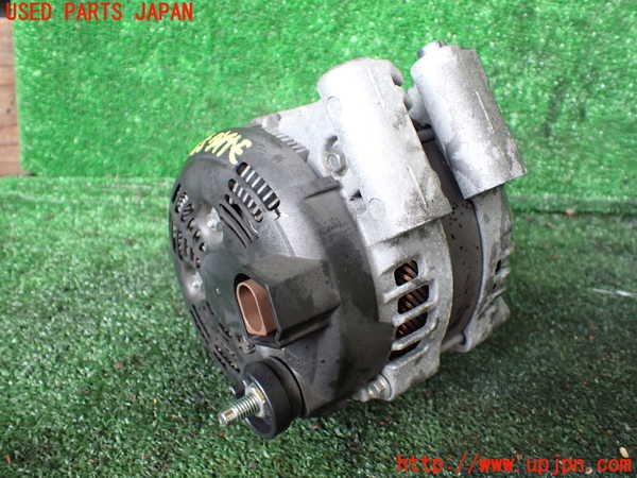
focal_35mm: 30
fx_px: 552
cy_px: 239
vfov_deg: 46.8
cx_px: 318
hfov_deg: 60.0
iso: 800
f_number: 2.3
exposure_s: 1/60
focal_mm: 5.4
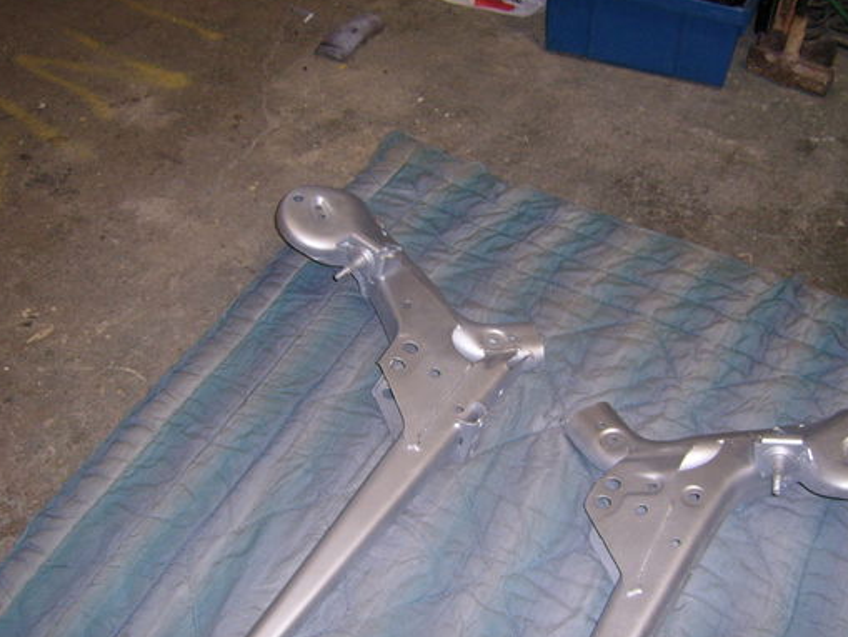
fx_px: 1078
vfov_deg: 32.9
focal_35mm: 44
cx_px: 426
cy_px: 349
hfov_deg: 42.9
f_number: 2.8
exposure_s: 1/30
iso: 142
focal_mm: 5.95
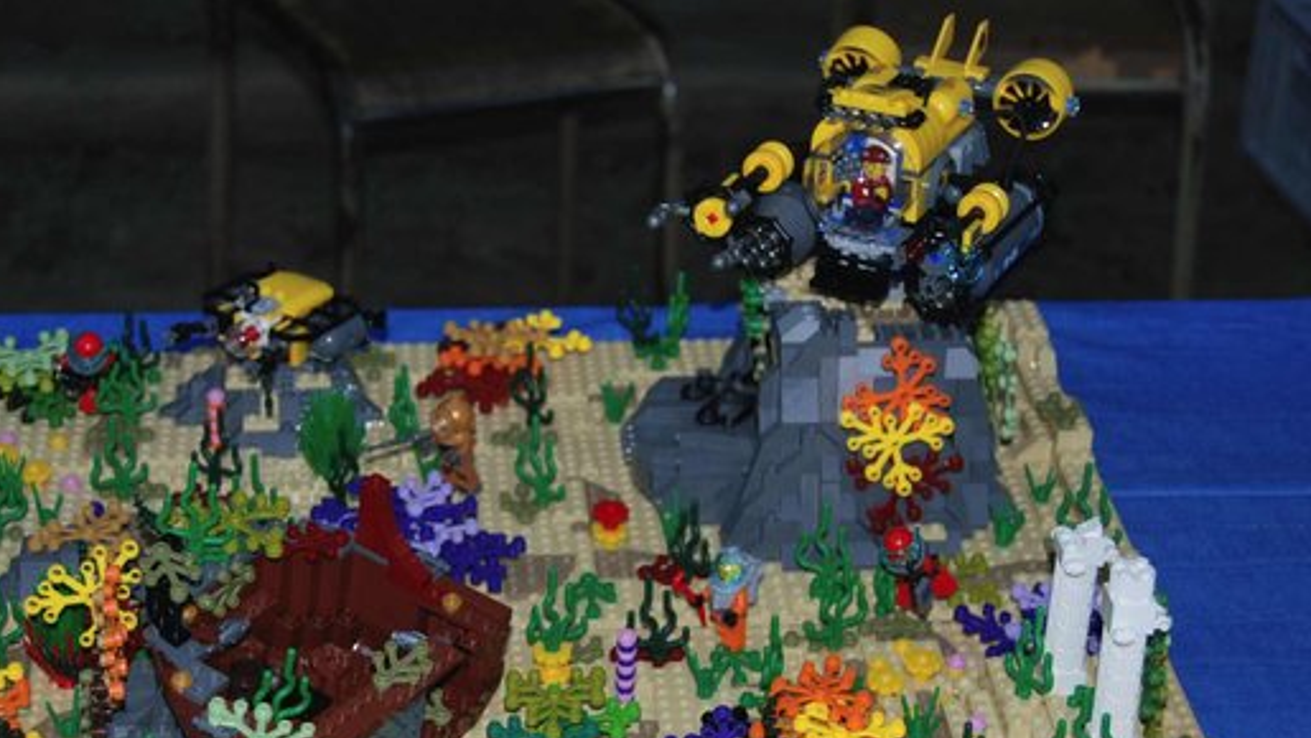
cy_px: 540
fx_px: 2851
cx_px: 556
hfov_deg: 25.9
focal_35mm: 82
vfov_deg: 14.7
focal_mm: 42
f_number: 5.3
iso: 200
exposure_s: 1/60
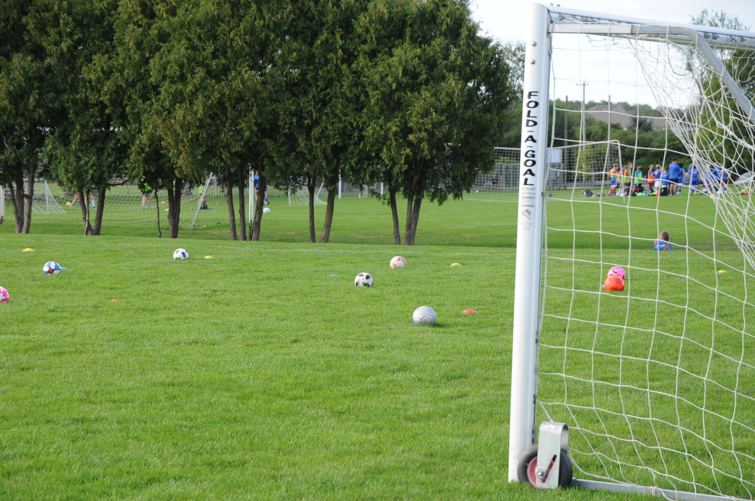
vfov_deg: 13.0
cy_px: 250
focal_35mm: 105
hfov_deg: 19.5
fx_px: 2199
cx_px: 378
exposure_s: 1/250
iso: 200
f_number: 5.3
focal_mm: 70
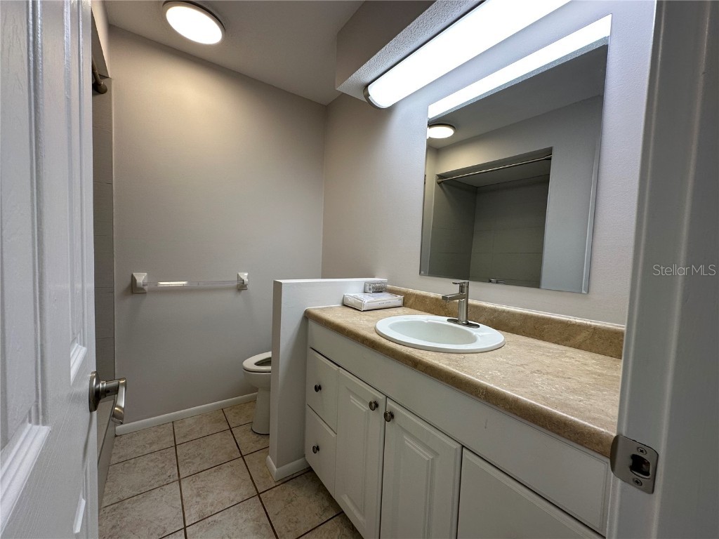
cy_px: 270
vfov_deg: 85.7
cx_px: 360
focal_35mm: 14
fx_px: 291
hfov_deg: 102.1
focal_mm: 2.22
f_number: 2.2
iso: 80
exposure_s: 1/120
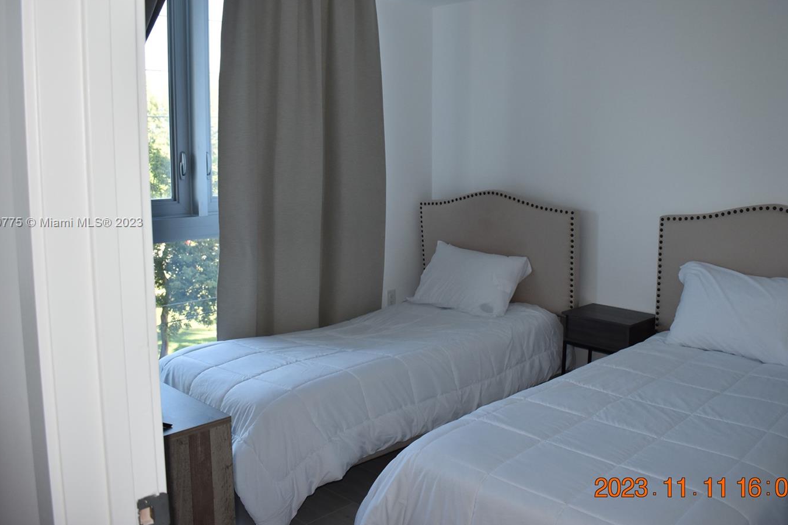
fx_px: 700
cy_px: 223
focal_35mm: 32
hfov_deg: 58.7
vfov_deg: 41.0
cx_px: 423
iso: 640
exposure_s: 1/200
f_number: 5
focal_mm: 18
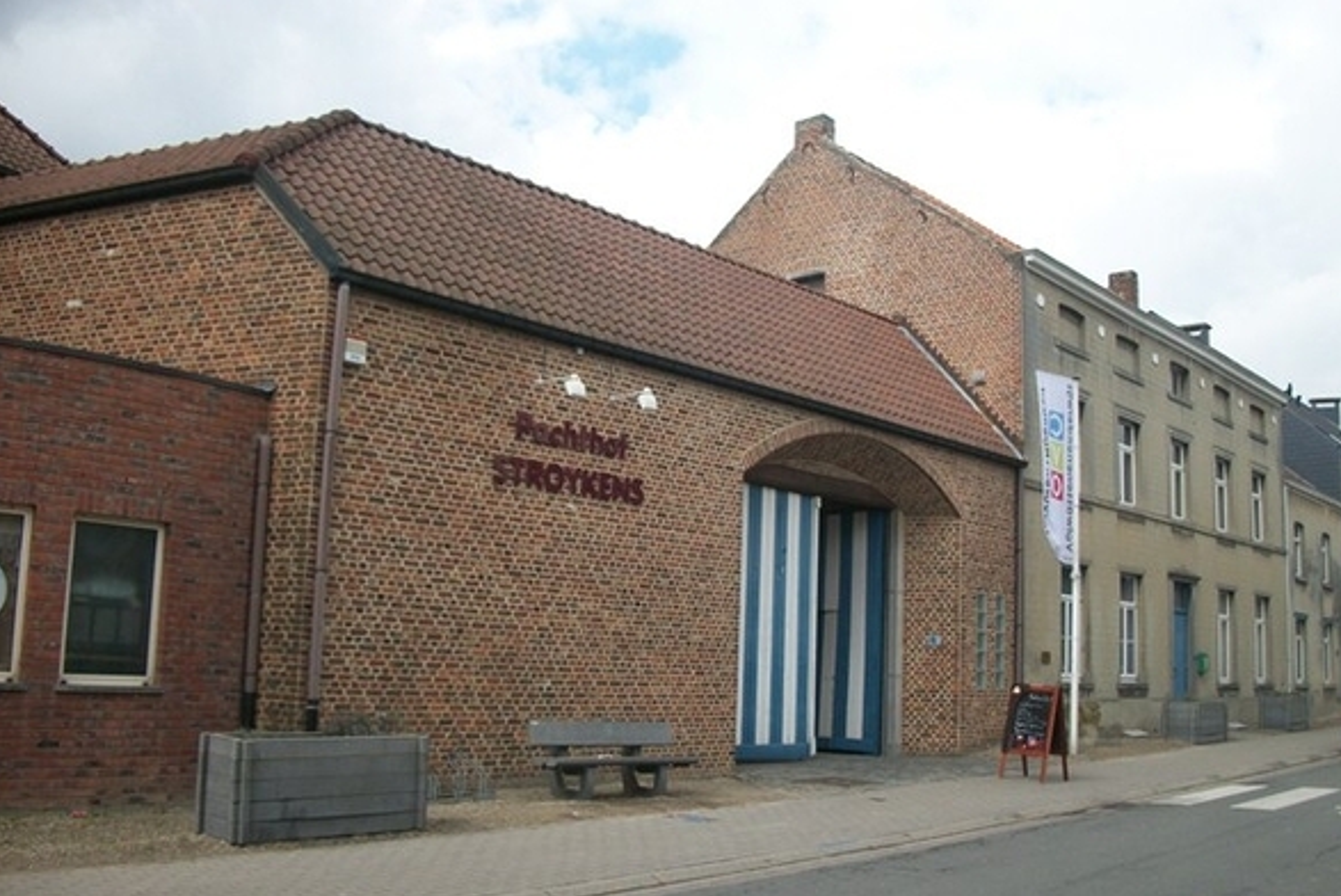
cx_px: 678
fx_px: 1267
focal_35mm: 34
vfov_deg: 38.9
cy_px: 491
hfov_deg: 55.8
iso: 80
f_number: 8.8
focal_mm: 5.7
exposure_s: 1/100
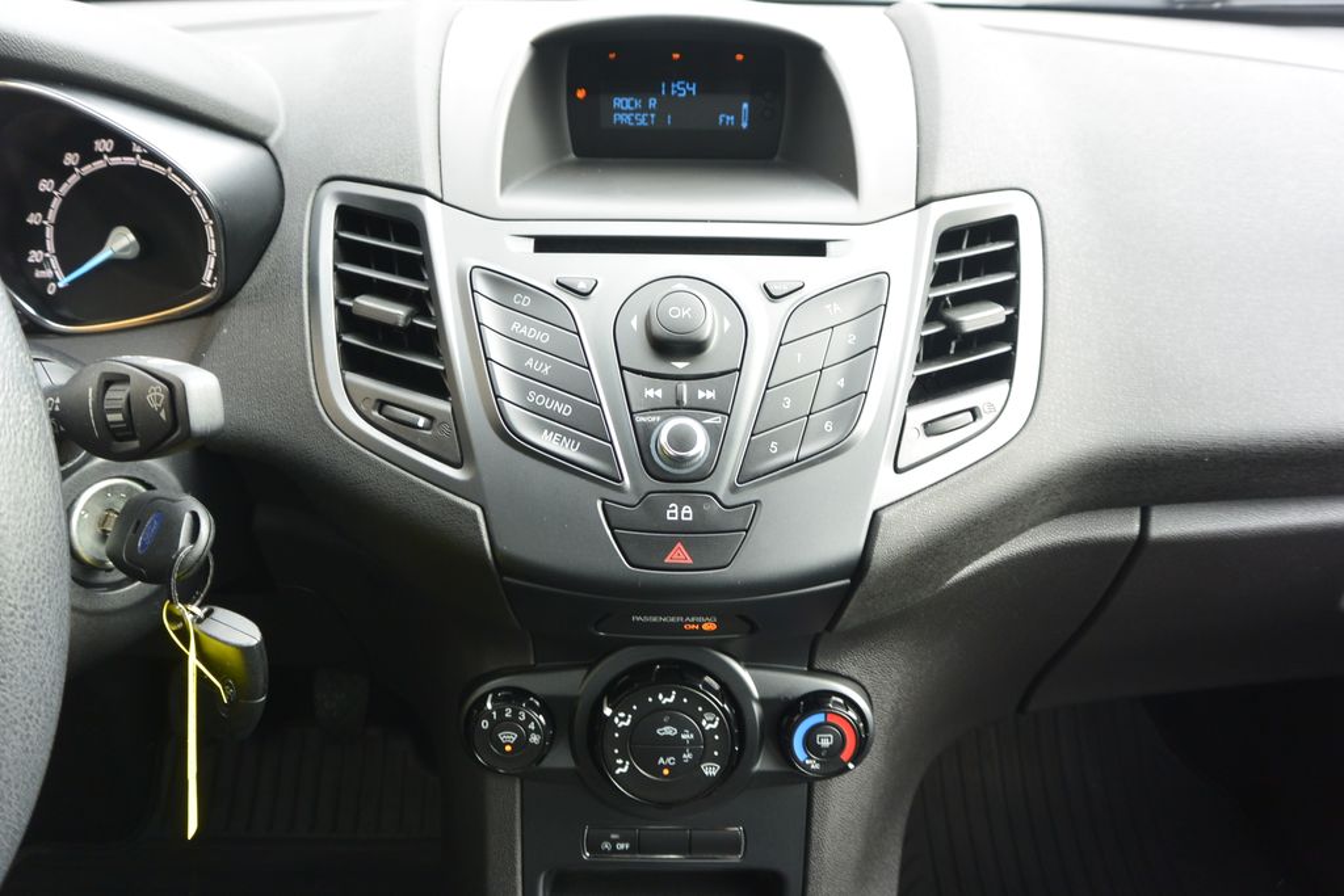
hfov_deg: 65.5
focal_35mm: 28
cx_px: 672
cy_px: 448
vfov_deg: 46.4
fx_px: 1045
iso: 160
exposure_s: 1/60
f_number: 3.5
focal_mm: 10.7
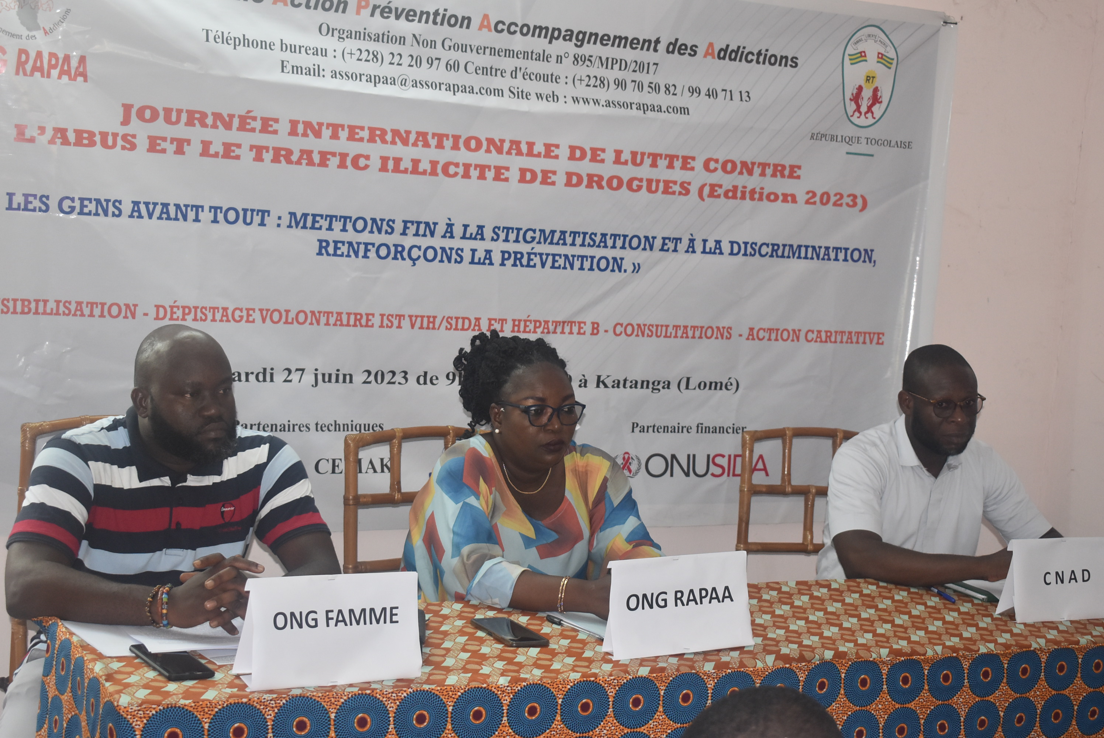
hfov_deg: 36.8
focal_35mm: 54
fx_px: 1657
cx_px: 552
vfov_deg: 25.1
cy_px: 369
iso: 1000
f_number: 4.8
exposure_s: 1/60
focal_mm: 36
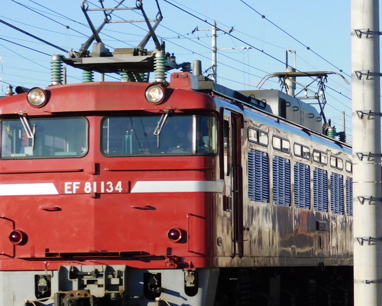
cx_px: 224
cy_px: 158
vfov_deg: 8.8
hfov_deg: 11.0
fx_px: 1990
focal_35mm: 176
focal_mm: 17.6
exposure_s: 1/500
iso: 125
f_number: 4.6
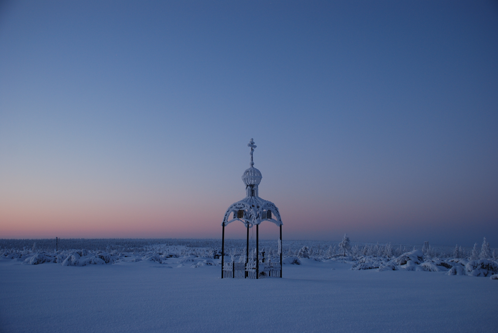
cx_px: 249
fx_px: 582
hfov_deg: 46.3
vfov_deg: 32.0
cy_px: 166
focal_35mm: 42
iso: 200
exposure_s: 1/50
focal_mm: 28
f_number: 4
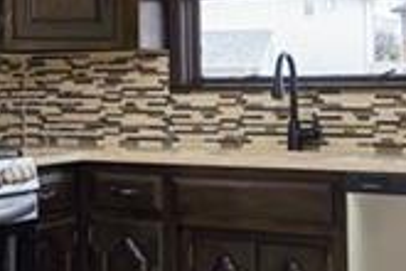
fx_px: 1116
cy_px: 47
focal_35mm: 99
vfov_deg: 13.7
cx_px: -165
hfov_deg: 18.7
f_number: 4
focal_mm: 16
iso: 50
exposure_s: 1/30
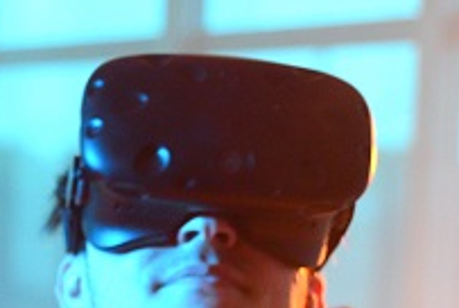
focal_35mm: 256
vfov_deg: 5.4
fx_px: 3269
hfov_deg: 7.9
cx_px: -213
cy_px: 396
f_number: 3.5
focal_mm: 65
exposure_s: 1/50
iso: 2000
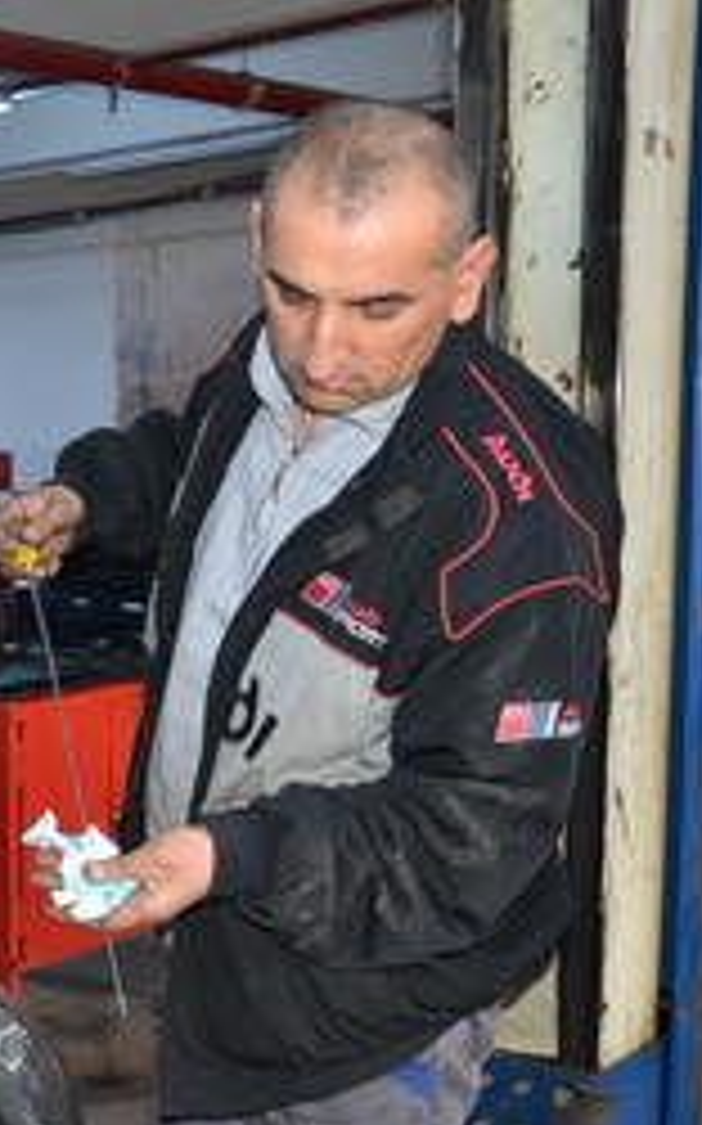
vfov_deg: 31.8
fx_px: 1962
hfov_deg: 18.2
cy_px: 740
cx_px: -324
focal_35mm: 64
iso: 800
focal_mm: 21
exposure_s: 1/60
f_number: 3.8
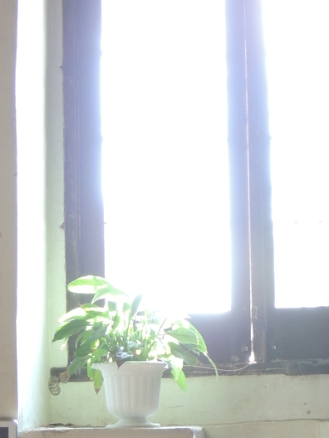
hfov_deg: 12.9
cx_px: 251
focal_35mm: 114
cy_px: 269
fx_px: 1445
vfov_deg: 17.2
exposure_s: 1/50
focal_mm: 8.3
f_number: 3.5
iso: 400
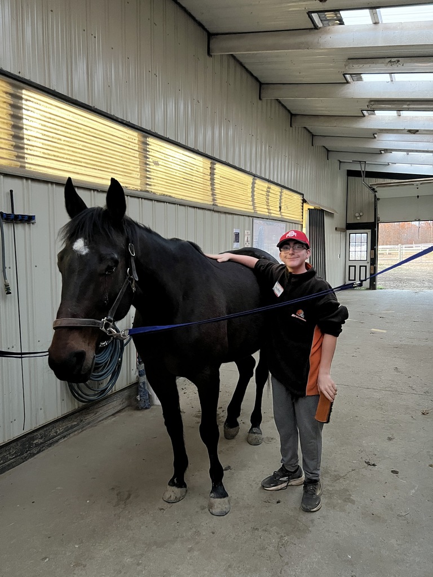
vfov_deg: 67.3
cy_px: 288
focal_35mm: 26
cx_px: 216
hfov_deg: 53.1
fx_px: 434
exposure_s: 1/30
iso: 640
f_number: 1.5
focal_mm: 5.7
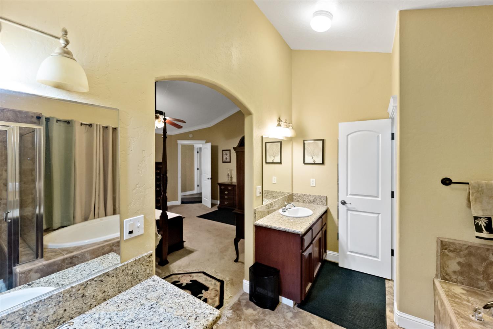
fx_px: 192
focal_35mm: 14
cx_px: 246
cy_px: 164
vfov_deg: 81.2
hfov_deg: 104.3
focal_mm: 14
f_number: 2.8
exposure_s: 1/160
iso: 1600
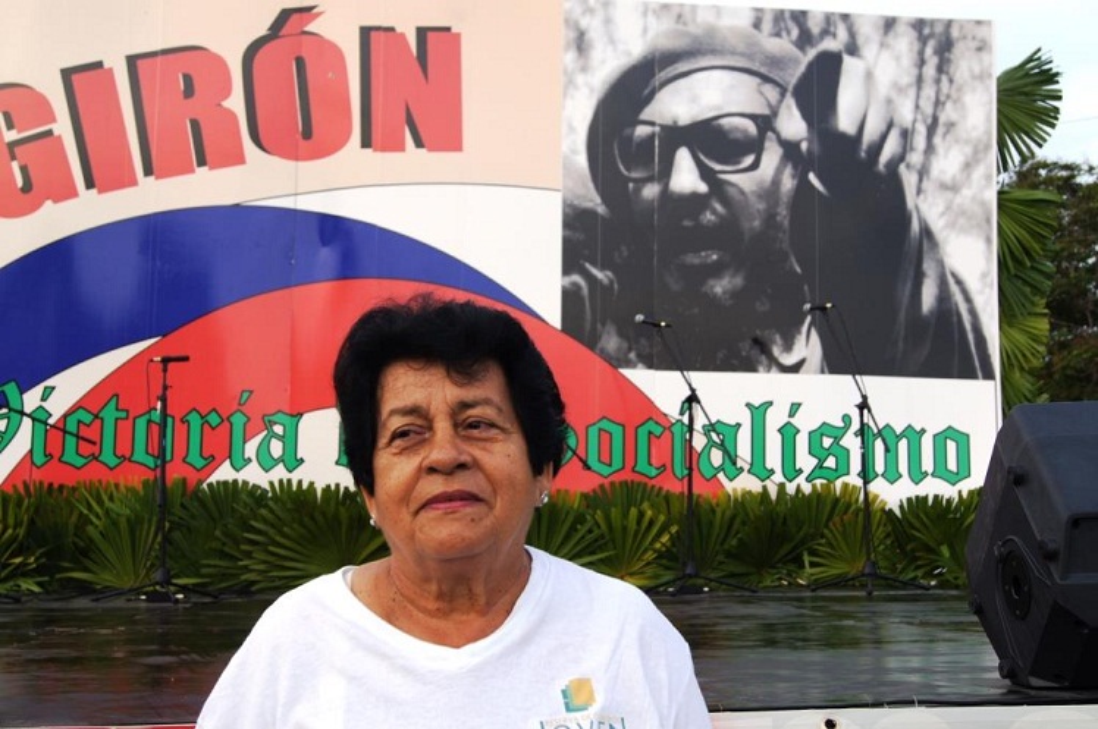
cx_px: 549
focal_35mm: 45
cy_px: 364
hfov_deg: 43.6
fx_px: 1371
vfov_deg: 29.8
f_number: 6.3
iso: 100
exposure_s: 1/60
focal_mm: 30
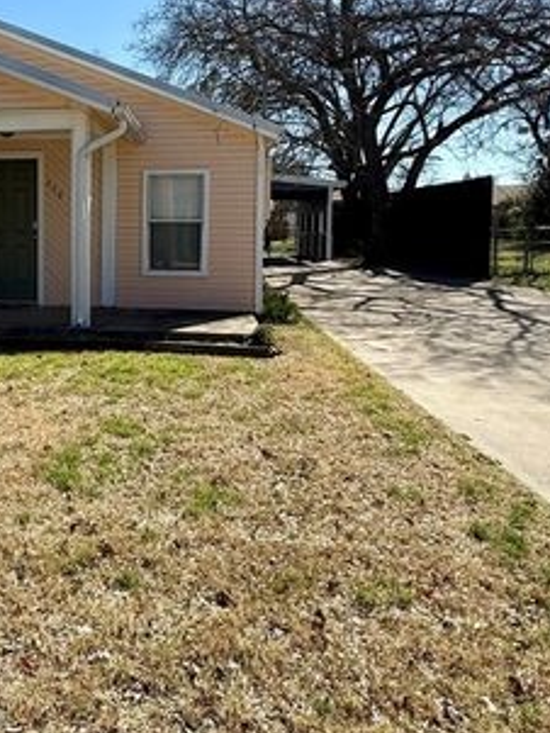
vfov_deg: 57.6
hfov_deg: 42.7
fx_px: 656
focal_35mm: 31
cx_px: 85
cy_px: 272
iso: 50
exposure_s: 1/1534
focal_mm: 2.22
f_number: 2.2
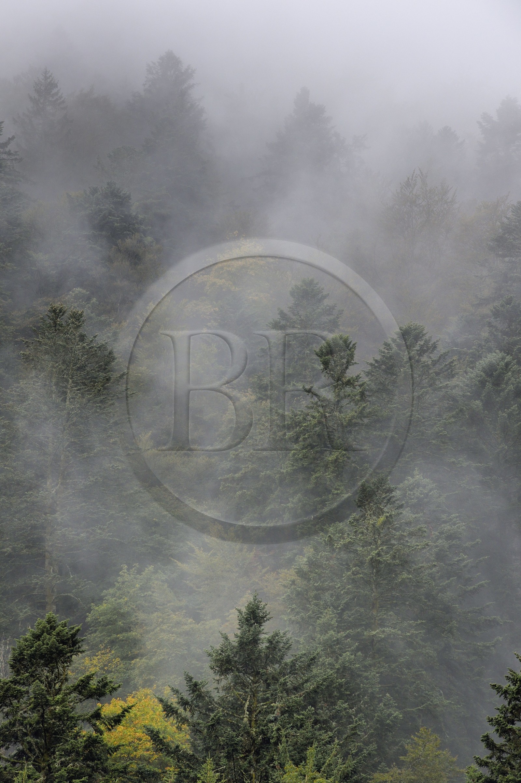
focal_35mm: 200
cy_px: 392
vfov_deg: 10.3
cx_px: 260
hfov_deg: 6.9
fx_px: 4345
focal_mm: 200
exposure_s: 1/200
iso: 800
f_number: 5.6
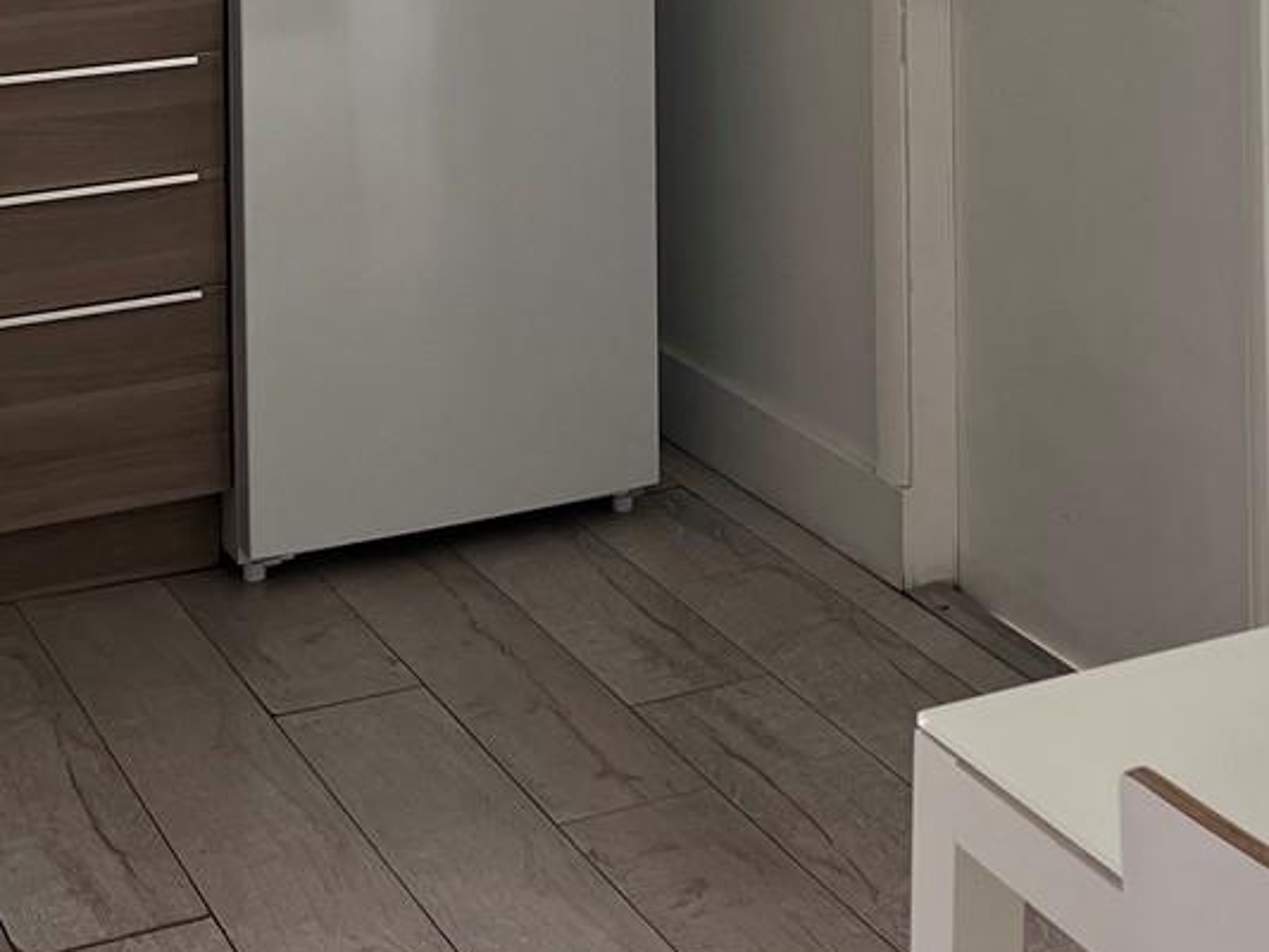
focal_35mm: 78
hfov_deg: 24.6
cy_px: -331
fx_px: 2860
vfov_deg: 17.6
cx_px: 1009
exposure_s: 1/121
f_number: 1.5
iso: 64
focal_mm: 5.7
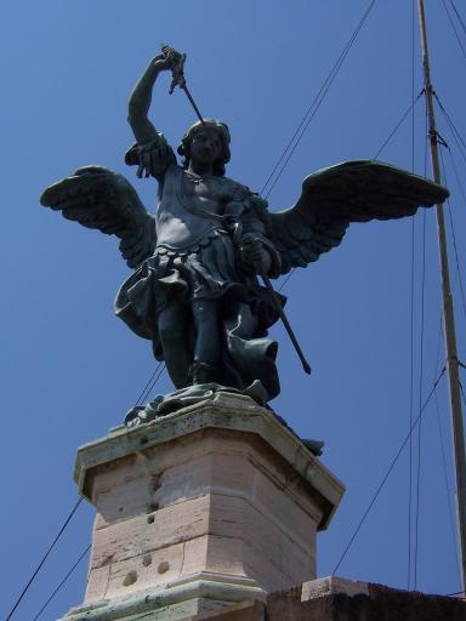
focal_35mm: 66
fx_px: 1185
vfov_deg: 29.4
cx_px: 233
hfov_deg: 22.3
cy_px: 310
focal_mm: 11
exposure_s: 1/750
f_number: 6.7
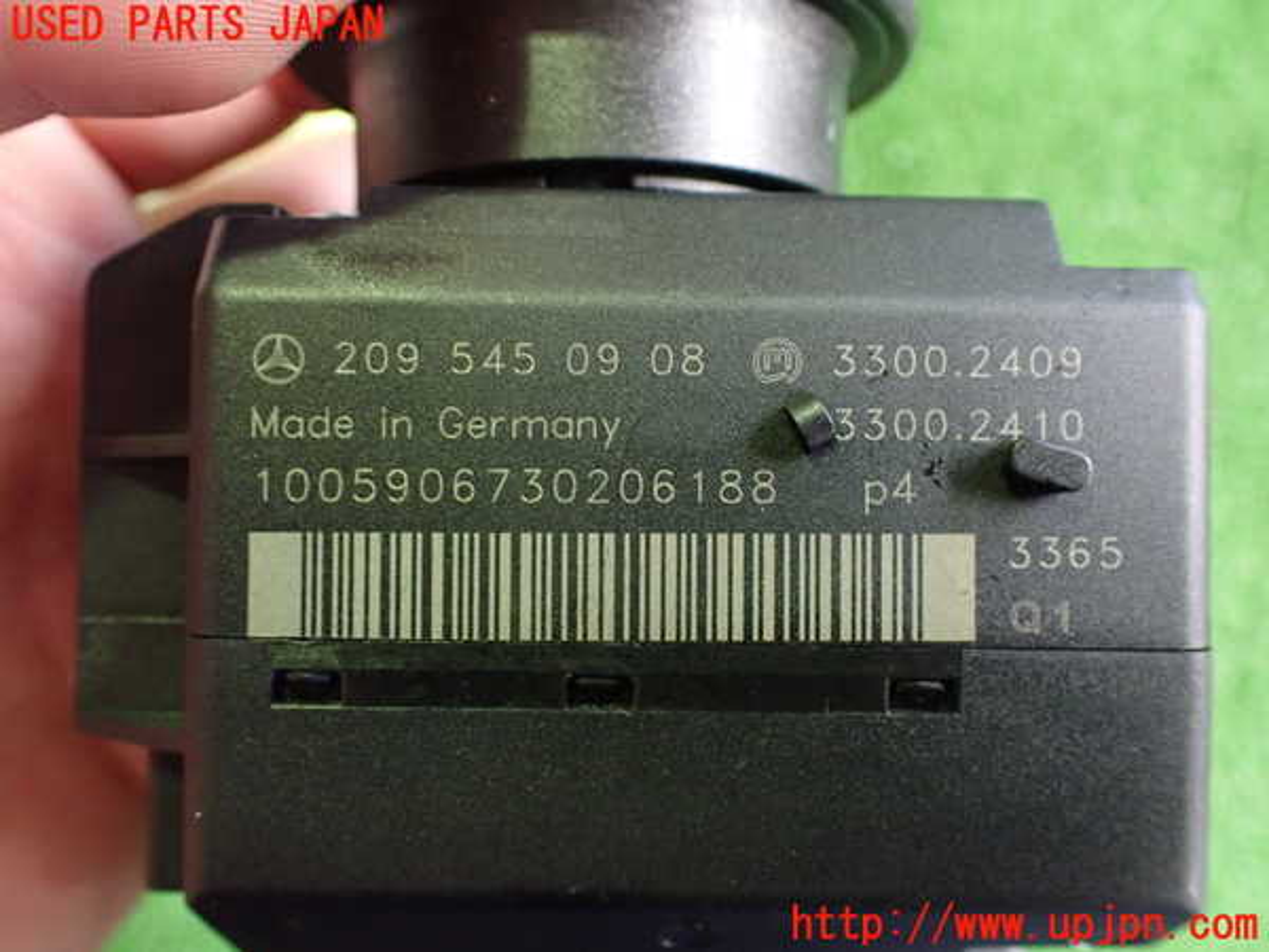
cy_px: 476
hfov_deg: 60.0
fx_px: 1100
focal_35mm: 30
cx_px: 634
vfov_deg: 46.8
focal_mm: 5.4
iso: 800
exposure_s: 1/40
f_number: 2.3
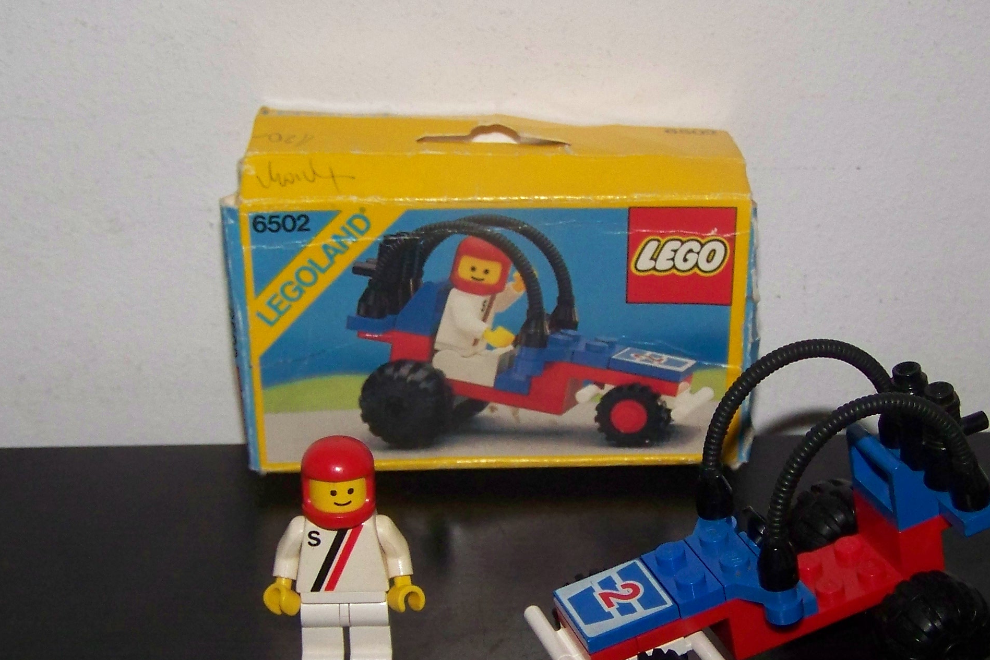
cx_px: 550
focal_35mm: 64
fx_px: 1760
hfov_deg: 31.4
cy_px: 417
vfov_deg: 21.2
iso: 200
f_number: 2.8
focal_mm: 6.3
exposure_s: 1/30
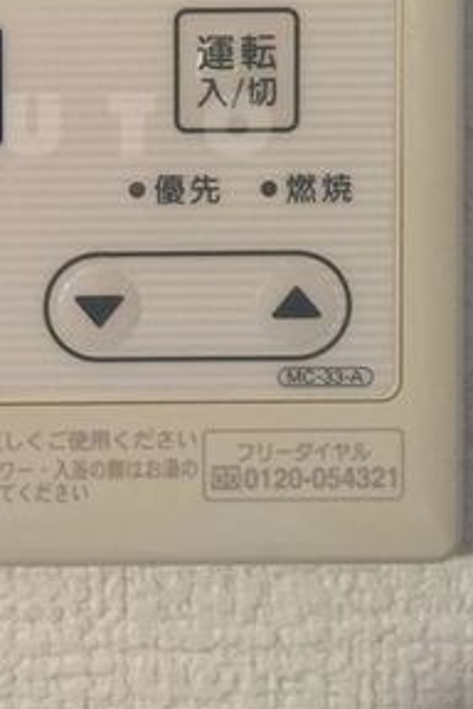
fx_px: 1320
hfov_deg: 19.1
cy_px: 128
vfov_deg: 29.3
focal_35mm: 67
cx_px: -99
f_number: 2.2
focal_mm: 4.15
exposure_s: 1/10
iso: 100
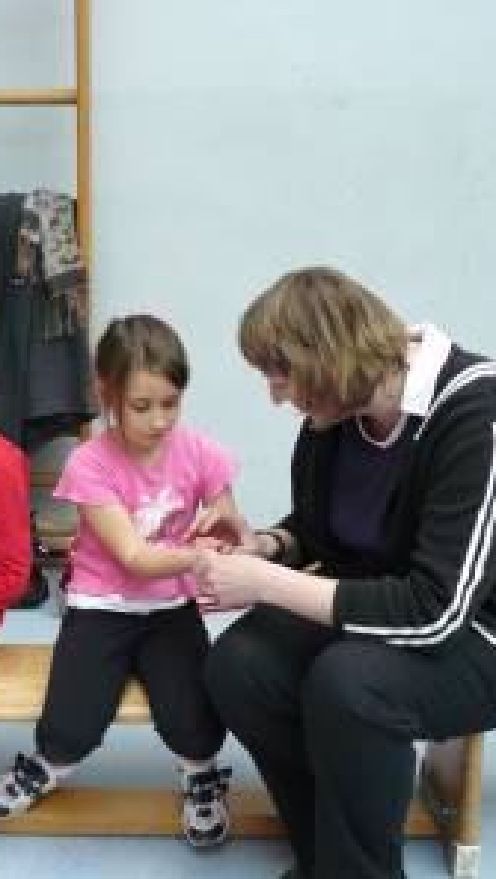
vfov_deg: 39.1
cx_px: 30
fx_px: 1236
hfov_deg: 22.0
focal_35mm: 53
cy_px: 437
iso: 250
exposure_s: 1/30
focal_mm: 6
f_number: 2.8
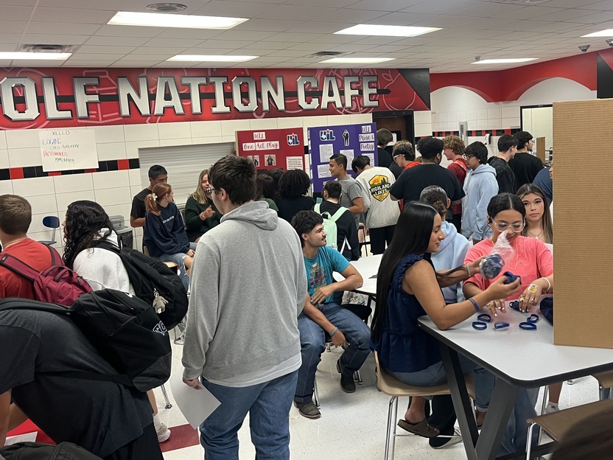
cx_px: 342
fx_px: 567
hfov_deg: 56.7
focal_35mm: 32
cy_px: 208
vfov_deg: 44.1
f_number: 1.6
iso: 100
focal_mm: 5.1
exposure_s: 1/60
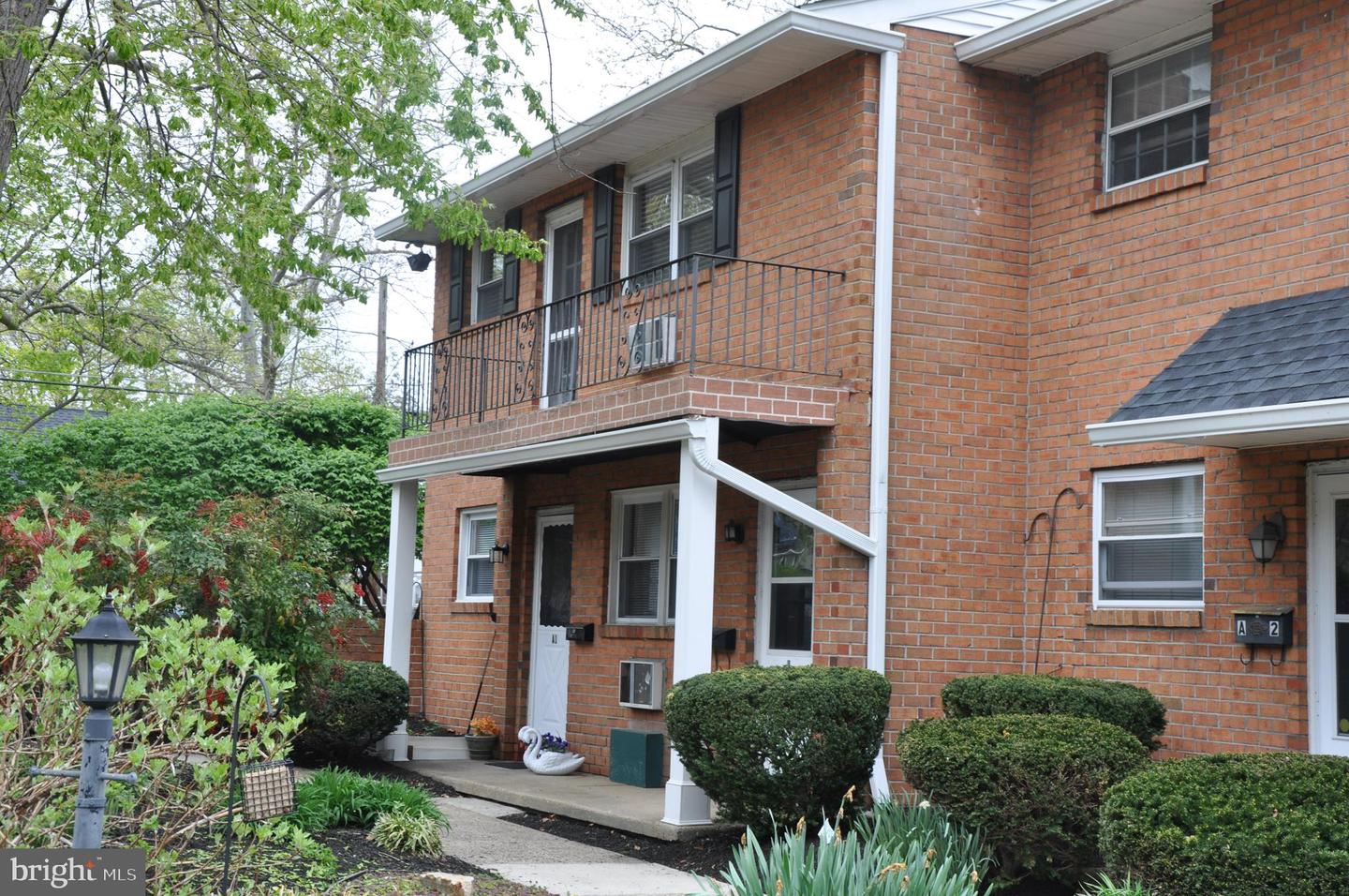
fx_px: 1965
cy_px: 448
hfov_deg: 37.9
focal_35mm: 52
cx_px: 674
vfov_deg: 25.7
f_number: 10
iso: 200
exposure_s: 1/100
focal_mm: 35
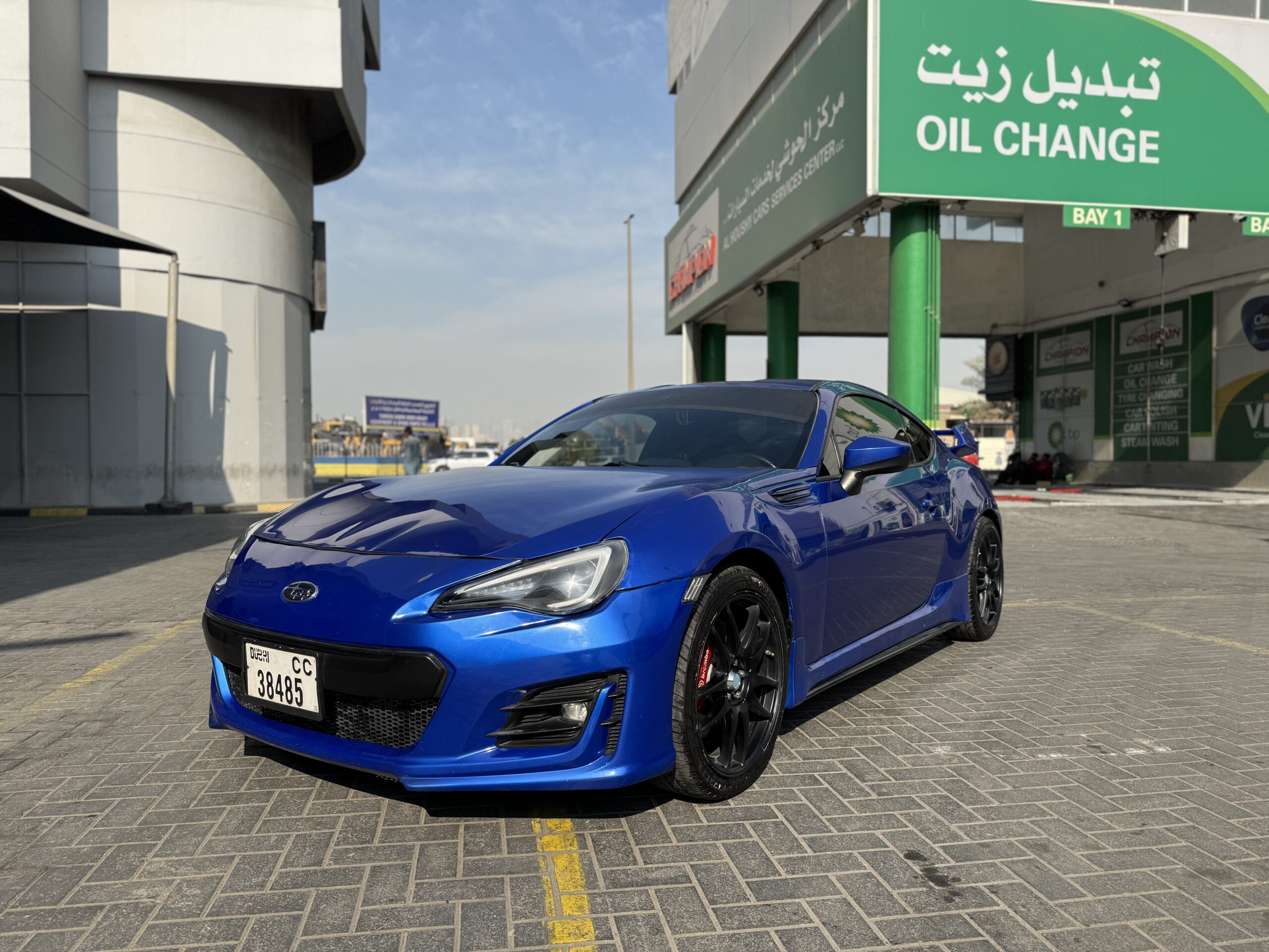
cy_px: 476
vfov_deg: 56.8
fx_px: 880
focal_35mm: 24
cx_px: 634
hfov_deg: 71.6
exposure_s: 1/4608
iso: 80
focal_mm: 6.76
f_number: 1.78
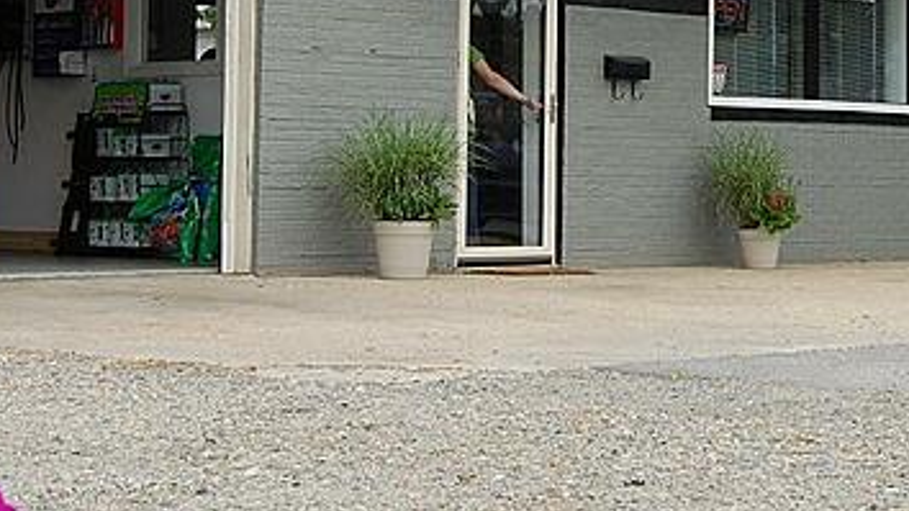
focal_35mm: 105
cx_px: 547
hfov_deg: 20.4
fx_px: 2519
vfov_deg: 11.5
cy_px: 32
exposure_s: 1/250
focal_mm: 23
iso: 200
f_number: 8
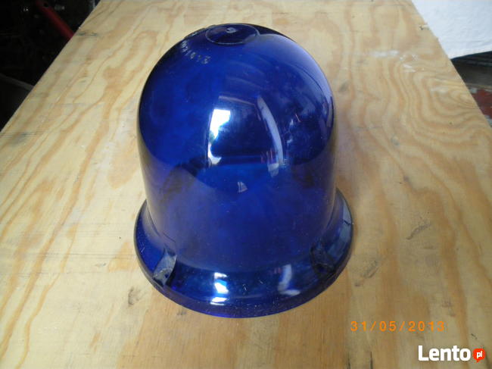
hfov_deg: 51.4
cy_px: 184
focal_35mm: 36
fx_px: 511
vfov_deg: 39.6
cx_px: 246
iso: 320
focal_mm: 6.3
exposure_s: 1/50
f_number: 3.5
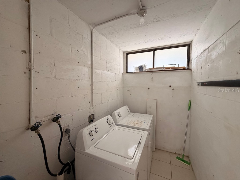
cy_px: 90
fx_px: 97
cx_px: 120
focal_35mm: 14
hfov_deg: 102.1
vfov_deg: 85.7
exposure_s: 1/110
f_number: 2.2
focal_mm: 2.22
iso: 320
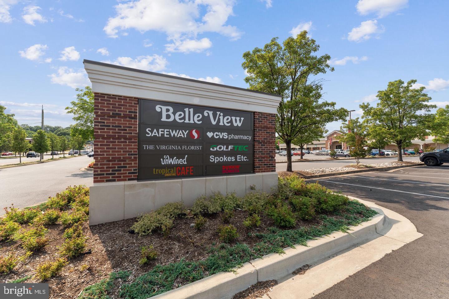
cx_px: 224
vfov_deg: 81.2
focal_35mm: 14
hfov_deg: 104.3
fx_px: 175
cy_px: 150
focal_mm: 14
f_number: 8
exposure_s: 1/500
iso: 200
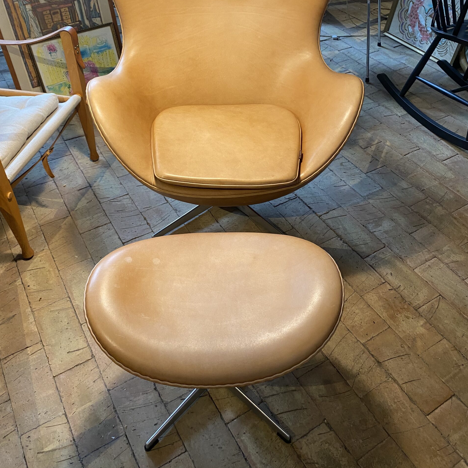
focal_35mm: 31
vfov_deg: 52.0
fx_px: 474
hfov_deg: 52.5
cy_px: 179
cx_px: 235
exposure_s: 1/50
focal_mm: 4.25
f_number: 1.8
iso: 160
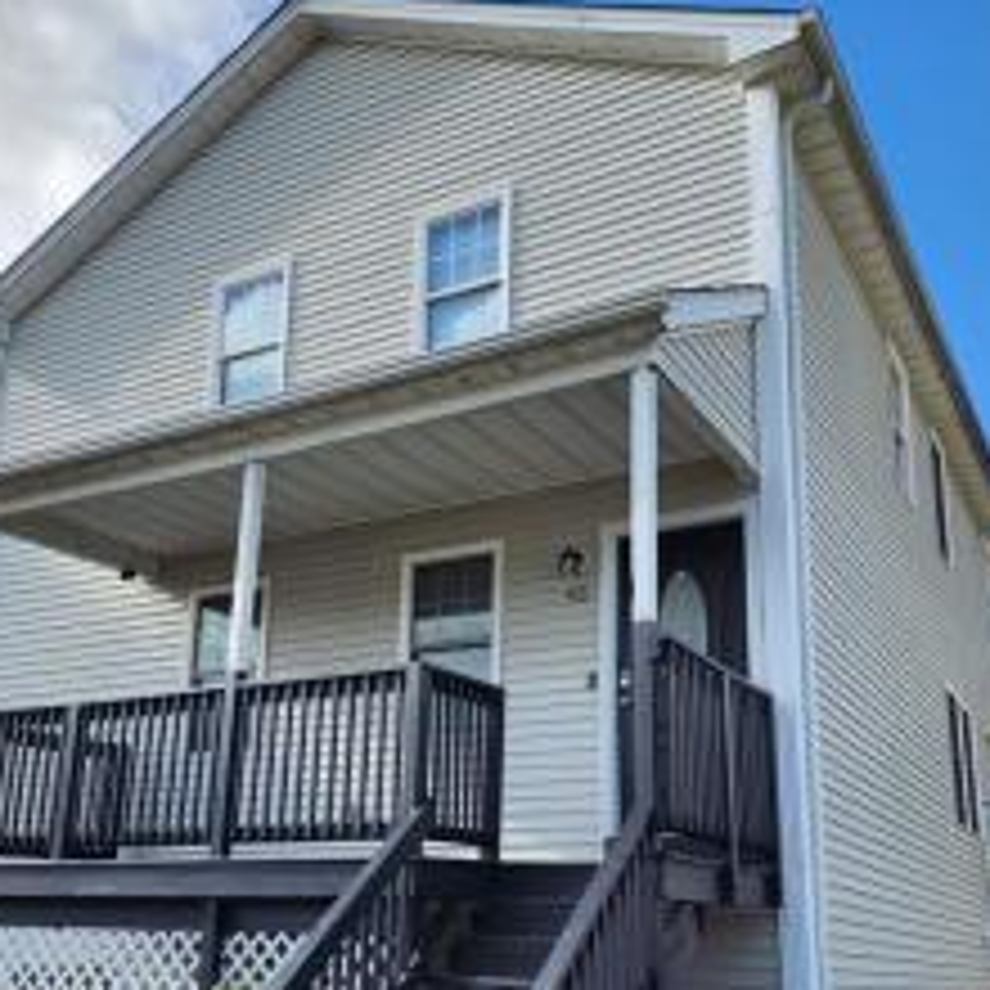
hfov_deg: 44.9
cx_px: 441
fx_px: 1197
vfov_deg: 44.5
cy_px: 634
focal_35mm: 37
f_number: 1.8
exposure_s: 1/900
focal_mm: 6.4
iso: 12
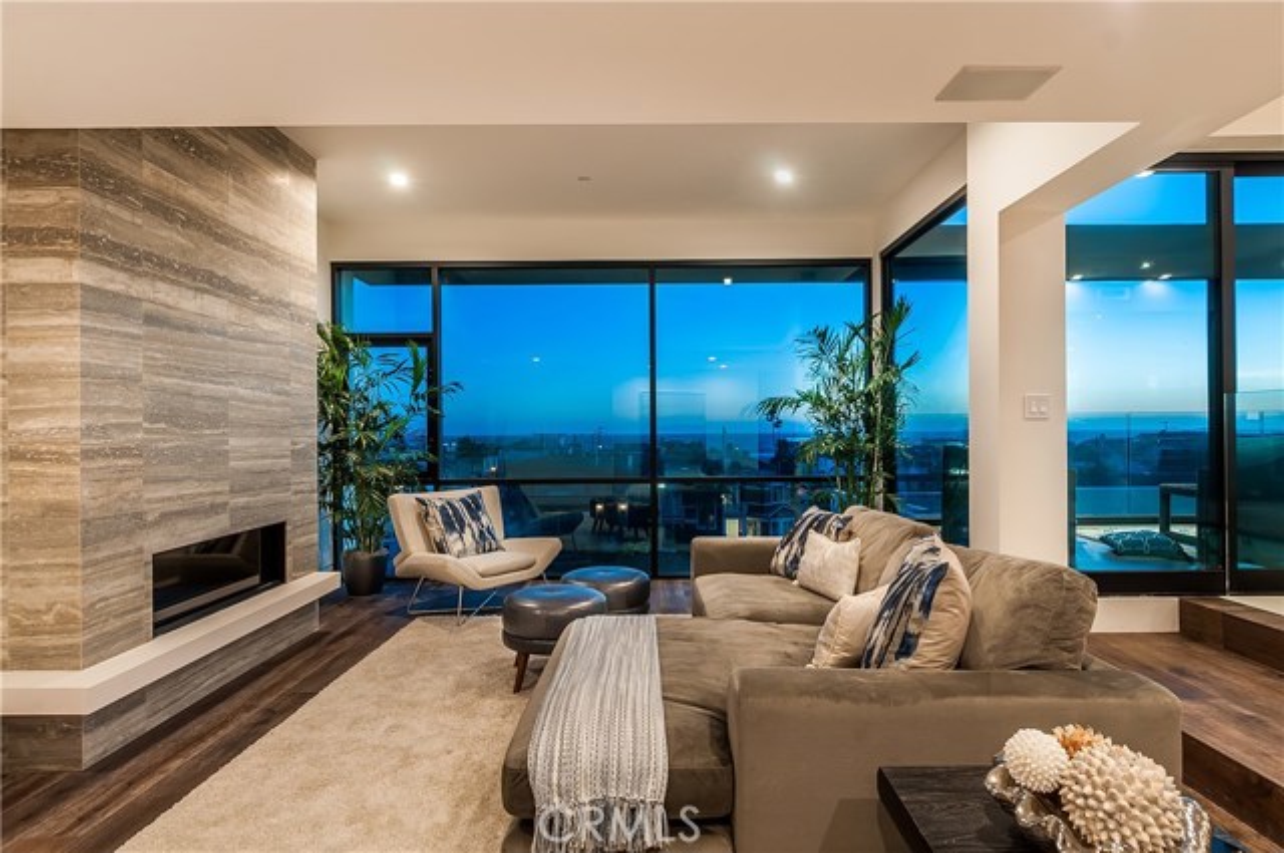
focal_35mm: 18
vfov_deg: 67.2
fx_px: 641
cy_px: 426
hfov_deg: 90.1
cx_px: 642
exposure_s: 1/2
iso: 200
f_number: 9
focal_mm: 12
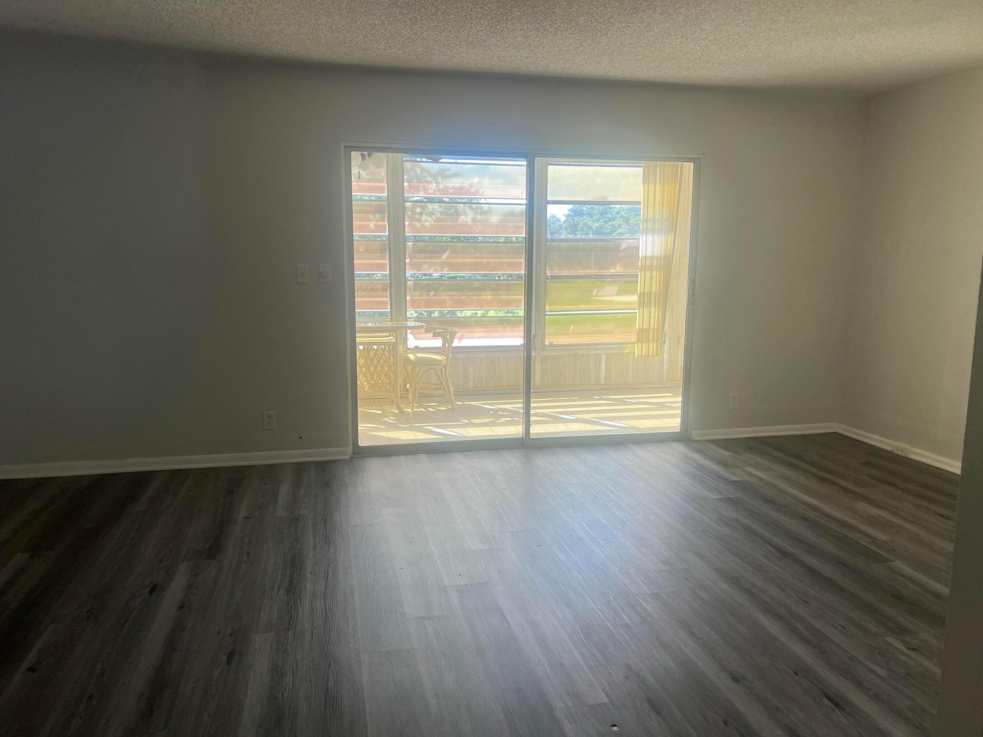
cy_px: 368
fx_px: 738
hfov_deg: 67.3
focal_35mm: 26
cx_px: 492
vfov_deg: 53.1
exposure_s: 1/120
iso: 50
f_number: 1.5
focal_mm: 5.7
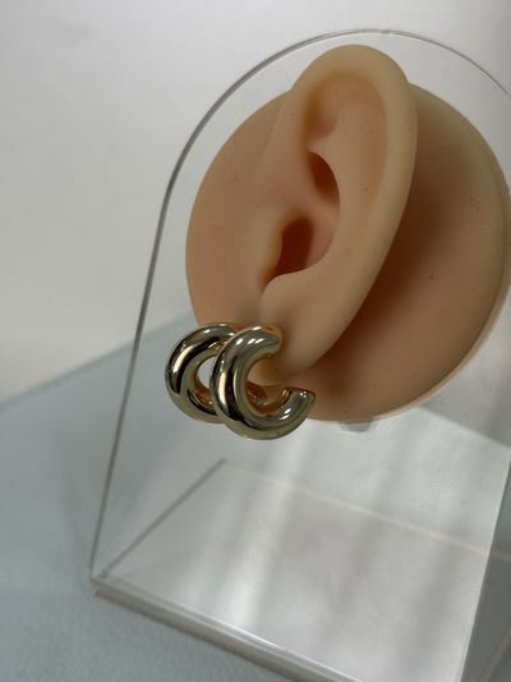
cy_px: 341
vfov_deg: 39.6
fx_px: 944
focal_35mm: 48
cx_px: 256
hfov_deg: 30.3
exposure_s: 1/121
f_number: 1.78
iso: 50
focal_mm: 6.76
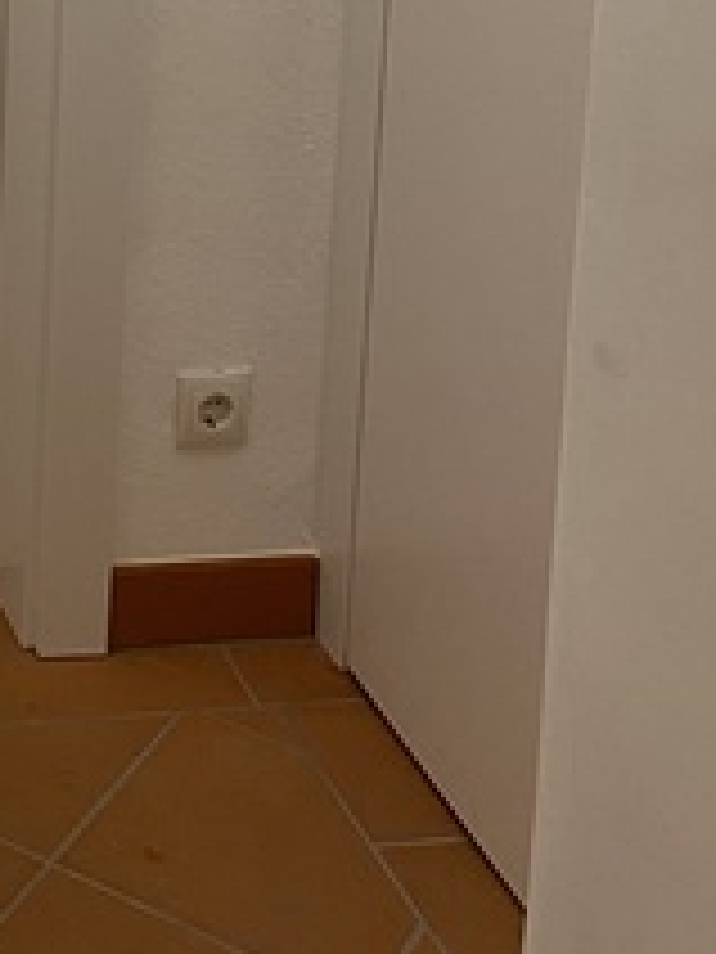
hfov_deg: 14.6
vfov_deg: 18.3
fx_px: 2592
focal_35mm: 94
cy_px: -522
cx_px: -383
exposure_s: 1/50
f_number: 1.8
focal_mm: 4.25
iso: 100
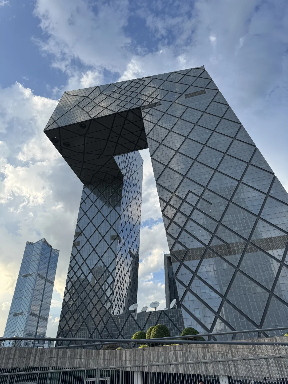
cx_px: 144
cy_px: 192
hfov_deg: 56.8
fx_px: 266
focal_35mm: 24
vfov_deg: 71.6
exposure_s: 1/1366
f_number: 1.78
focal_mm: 6.76
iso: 80
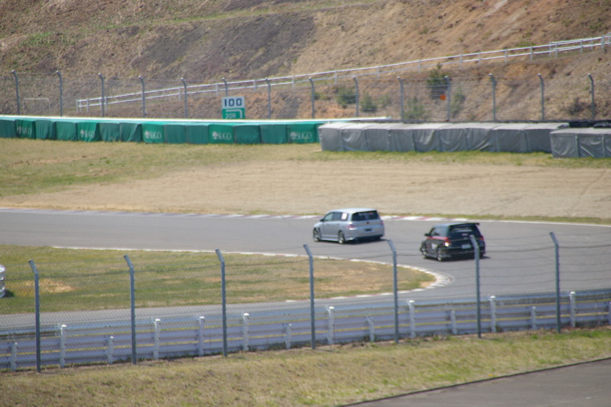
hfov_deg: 5.5
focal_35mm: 375
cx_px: 306
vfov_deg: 3.7
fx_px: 6362
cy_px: 204
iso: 200
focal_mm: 250
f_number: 8
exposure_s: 1/350
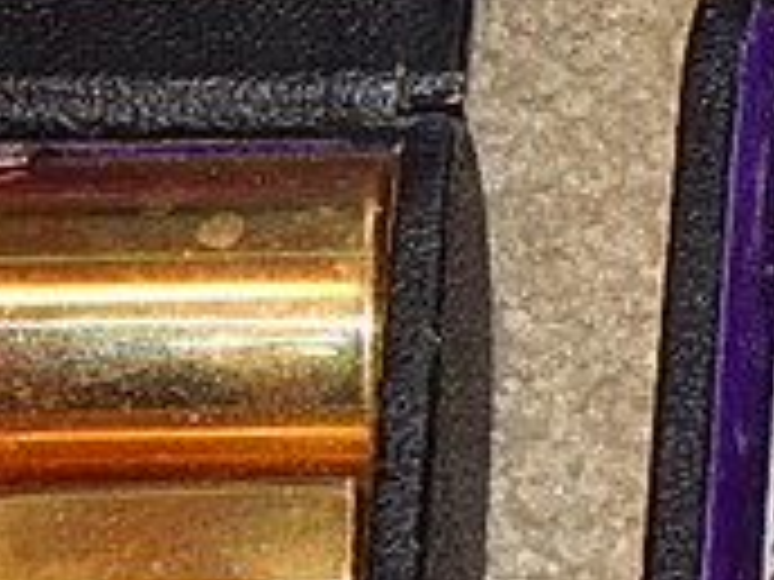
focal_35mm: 267
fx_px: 5970
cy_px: 166
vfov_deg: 5.6
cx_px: 1213
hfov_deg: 7.3
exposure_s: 1/30
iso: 200
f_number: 3.6
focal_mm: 7.7
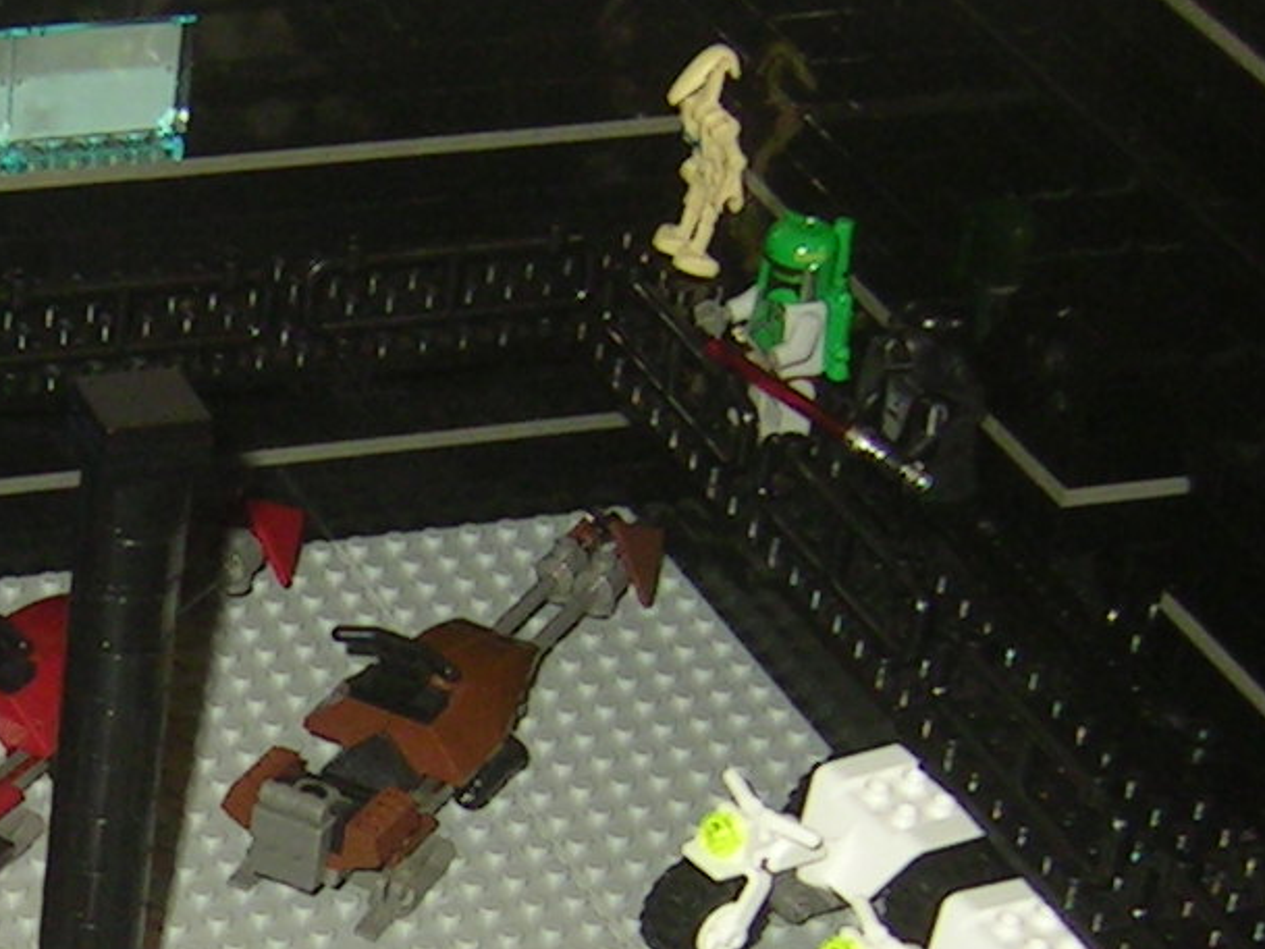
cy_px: 937
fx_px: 4423
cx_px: -189
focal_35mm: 121
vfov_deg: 12.1
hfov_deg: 15.8
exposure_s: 1/30
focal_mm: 5.6
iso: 100
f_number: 2.8
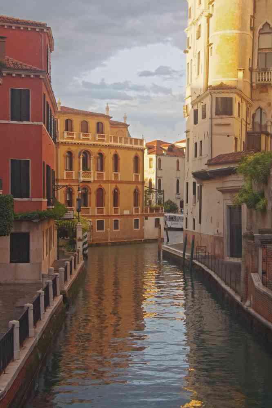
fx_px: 725
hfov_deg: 21.2
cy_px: 204
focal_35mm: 64
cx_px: 136
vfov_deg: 31.4
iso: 1600
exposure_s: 1/200
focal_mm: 42.5
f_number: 5.6
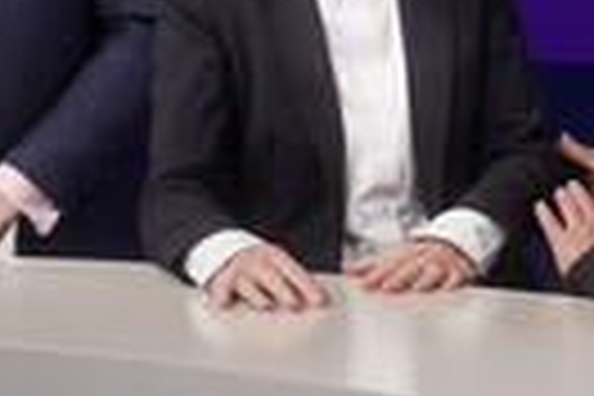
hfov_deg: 13.3
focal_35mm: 154
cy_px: -9
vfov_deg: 8.9
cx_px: 137
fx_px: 2541
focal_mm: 30
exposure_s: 1/250
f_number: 2.2
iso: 640
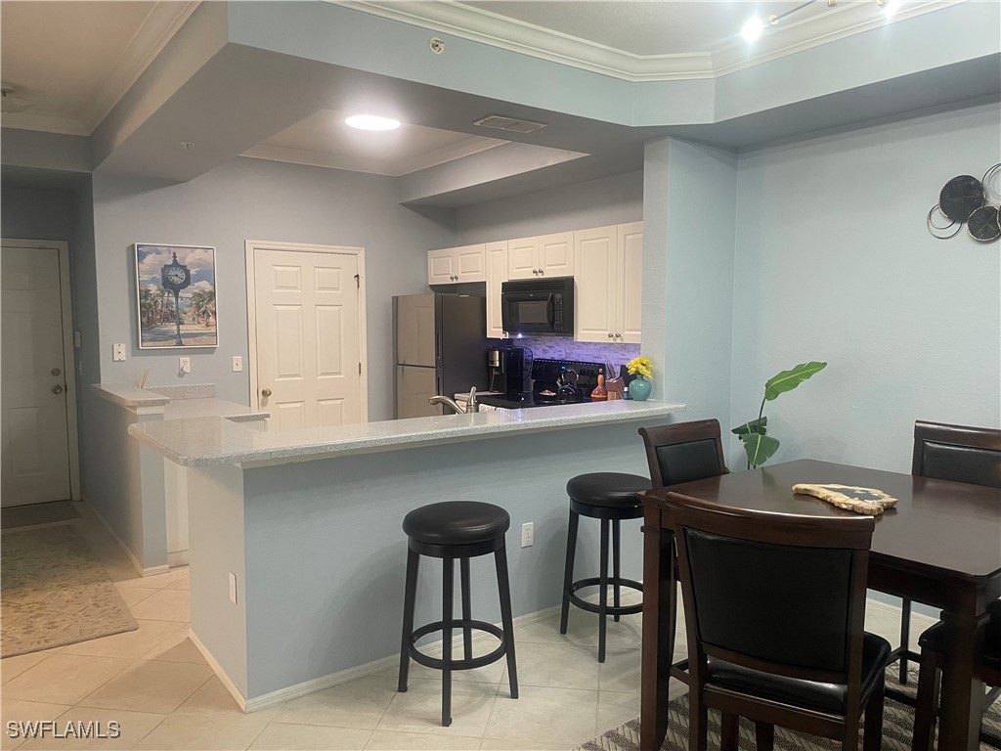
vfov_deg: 53.1
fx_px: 752
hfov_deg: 67.3
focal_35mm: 26
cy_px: 376
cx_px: 500
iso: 160
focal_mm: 4.2
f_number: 1.6
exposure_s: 1/60
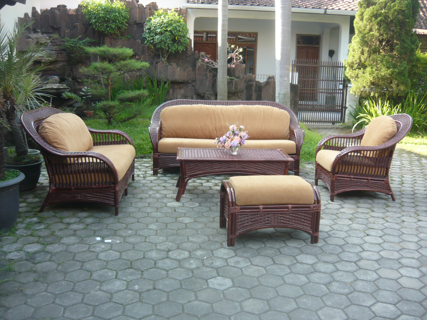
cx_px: 214
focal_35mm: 33
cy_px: 160
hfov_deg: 55.4
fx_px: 407
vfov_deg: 42.9
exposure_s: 1/80
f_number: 2.8
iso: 100
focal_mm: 5.5
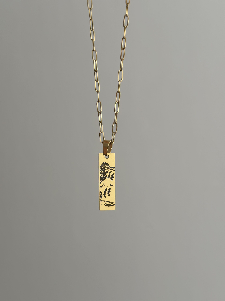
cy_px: 150
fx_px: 416
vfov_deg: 39.7
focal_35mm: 48
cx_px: 112
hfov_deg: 30.3
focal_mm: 6.86
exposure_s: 1/178
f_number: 1.78
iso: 80
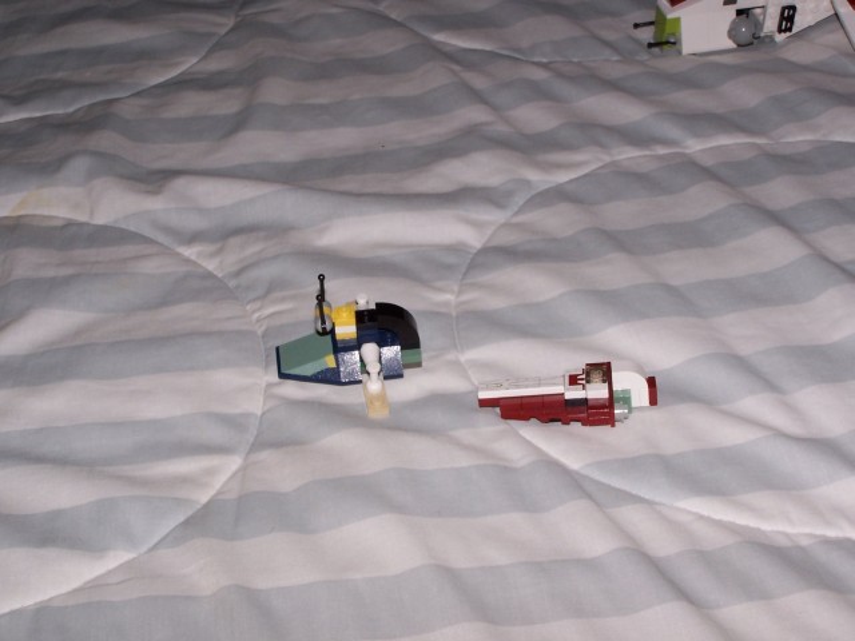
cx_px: 428
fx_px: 1457
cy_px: 320
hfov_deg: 32.7
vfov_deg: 24.8
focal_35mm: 59
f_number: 7.1
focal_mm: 9.8
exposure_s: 1/60
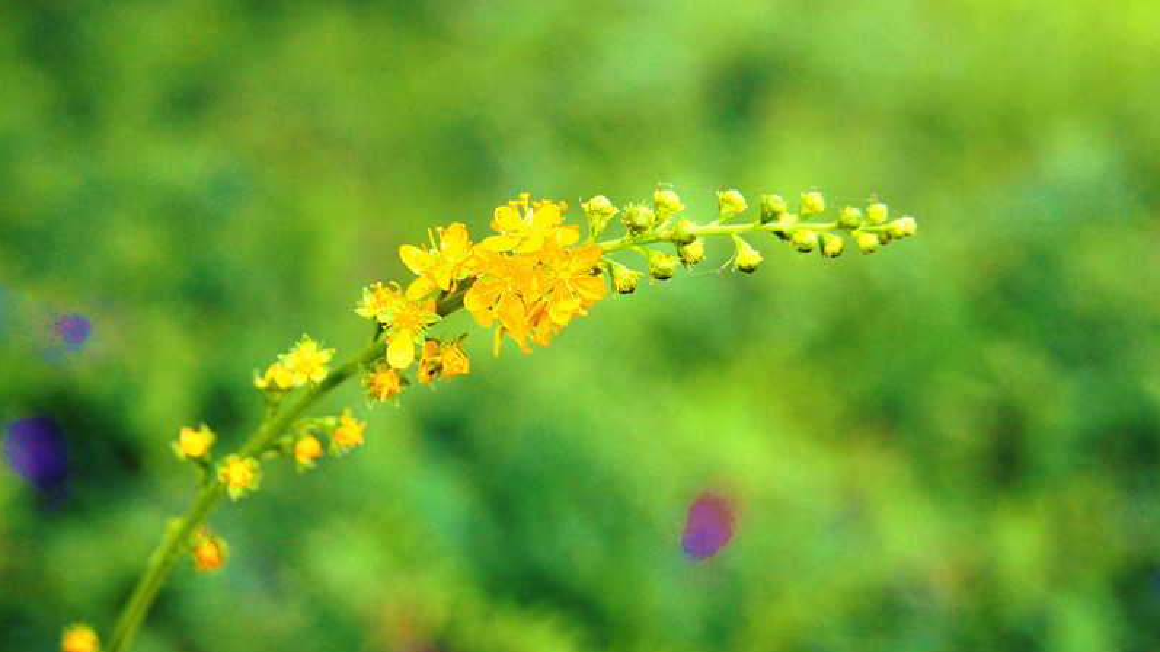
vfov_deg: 19.1
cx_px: 579
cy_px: 385
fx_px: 1937
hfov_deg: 33.3
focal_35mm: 63
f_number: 5.6
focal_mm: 40
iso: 320
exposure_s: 1/160
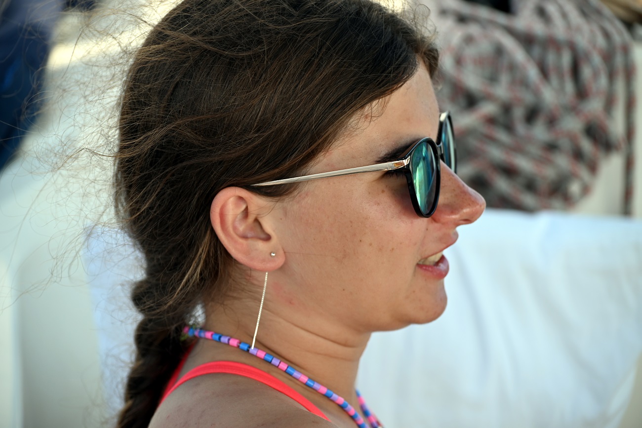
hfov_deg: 20.0
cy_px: 214
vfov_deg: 13.4
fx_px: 1819
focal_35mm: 102
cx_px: 321
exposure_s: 1/500
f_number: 5.6
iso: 200
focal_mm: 102
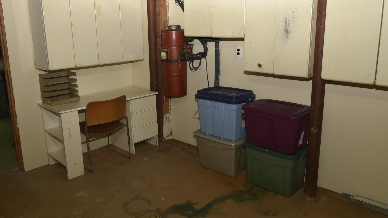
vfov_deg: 38.9
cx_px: 201
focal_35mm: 30
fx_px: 309
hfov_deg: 64.3
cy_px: 95
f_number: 5
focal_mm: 24
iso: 200
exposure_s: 1/60
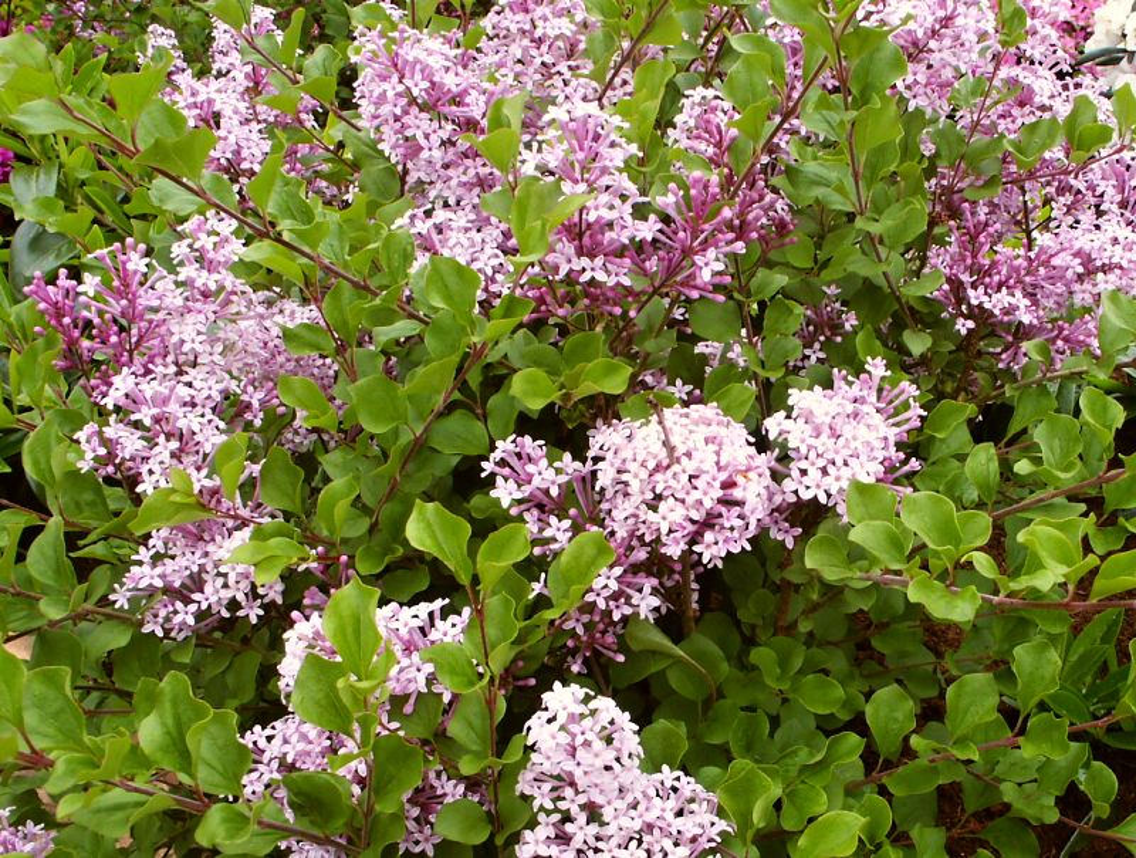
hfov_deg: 52.5
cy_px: 429
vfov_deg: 40.9
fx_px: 1151
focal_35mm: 35
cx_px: 568
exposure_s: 1/45
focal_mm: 7.18
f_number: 6.7
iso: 64
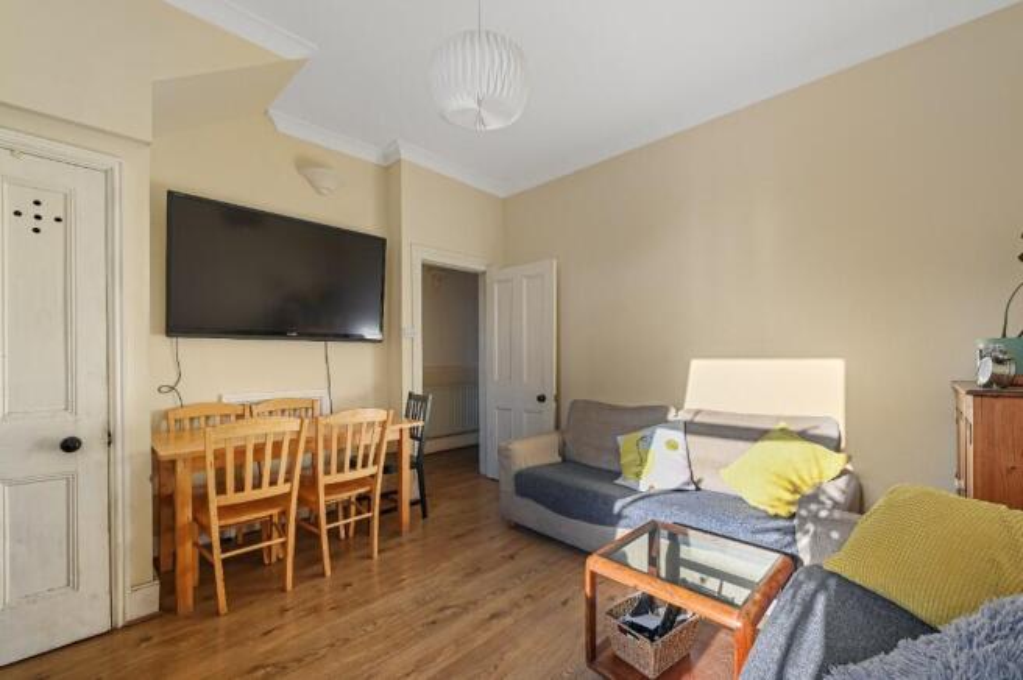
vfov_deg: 81.1
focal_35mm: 14
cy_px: 340
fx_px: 397
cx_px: 512
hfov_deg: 104.3
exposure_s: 1/6
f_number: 8
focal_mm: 14
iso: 400
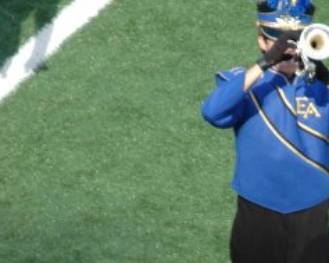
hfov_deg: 1.4
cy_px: 209
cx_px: 263
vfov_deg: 1.1
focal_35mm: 1424
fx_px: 13877
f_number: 5.6
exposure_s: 1/320
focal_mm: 400
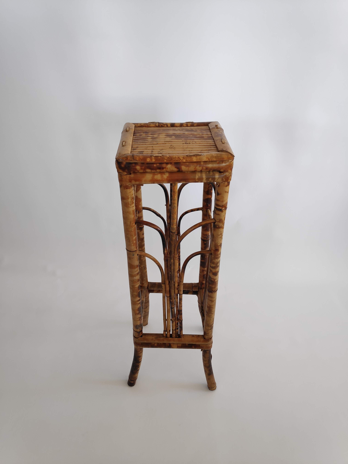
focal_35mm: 20
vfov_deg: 81.7
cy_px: 232
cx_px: 174
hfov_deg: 66.0
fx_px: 268
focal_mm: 3.94
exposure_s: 1/100
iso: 328
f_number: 1.9
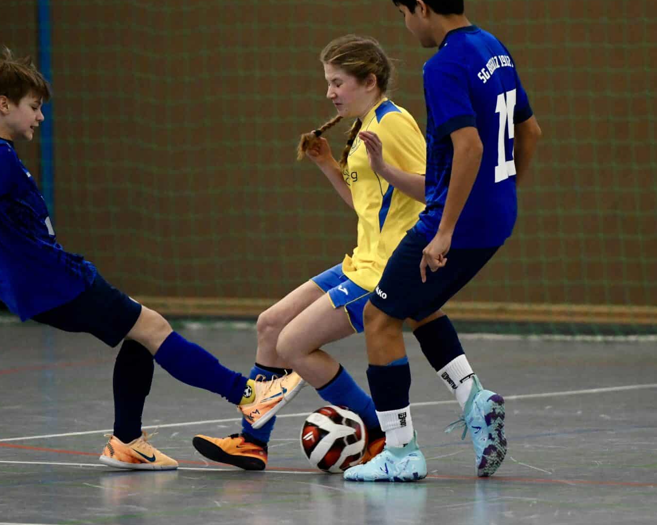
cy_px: 226
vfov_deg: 5.4
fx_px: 5580
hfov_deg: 6.7
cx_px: 199
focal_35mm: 287
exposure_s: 1/1250
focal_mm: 200
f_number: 2.8
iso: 5000
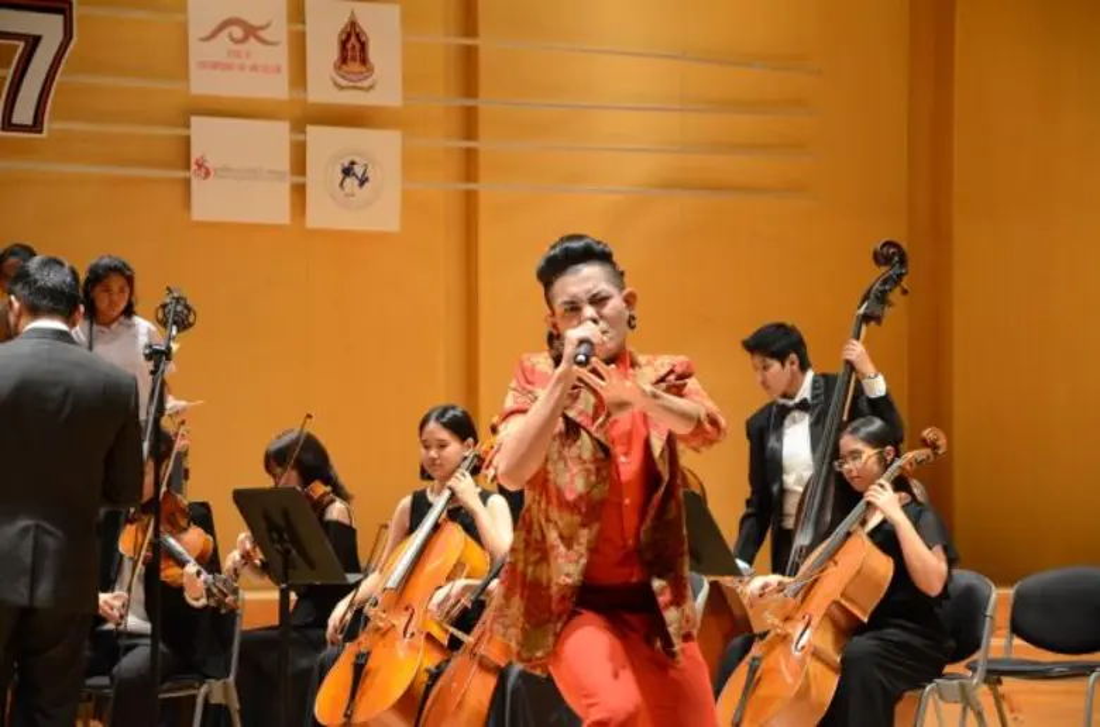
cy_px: 364
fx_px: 3886
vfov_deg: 10.7
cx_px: 550
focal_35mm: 128
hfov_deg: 16.1
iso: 2000
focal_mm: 85
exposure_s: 1/60
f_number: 5.6
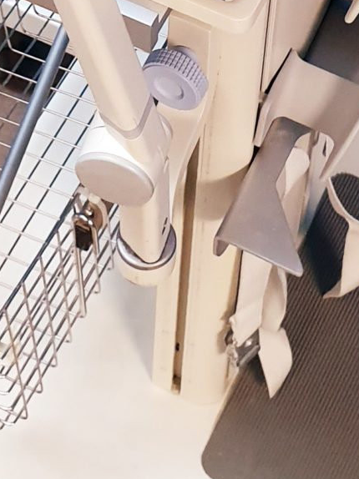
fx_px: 1605
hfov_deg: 12.7
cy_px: -279
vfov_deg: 15.4
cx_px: 90
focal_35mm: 116
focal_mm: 4.3
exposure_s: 1/50
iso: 250
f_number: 2.4
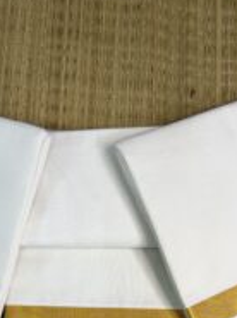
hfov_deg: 27.9
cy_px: 321
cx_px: 115
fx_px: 476
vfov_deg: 33.6
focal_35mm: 52
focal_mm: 6.76
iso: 160
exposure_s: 1/50
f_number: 1.78
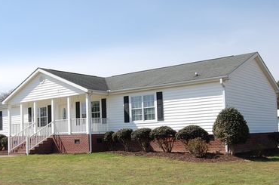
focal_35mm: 47
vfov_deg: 28.6
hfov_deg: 42.1
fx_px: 361
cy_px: 113
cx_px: 118
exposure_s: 1/400
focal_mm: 23
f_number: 10
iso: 200
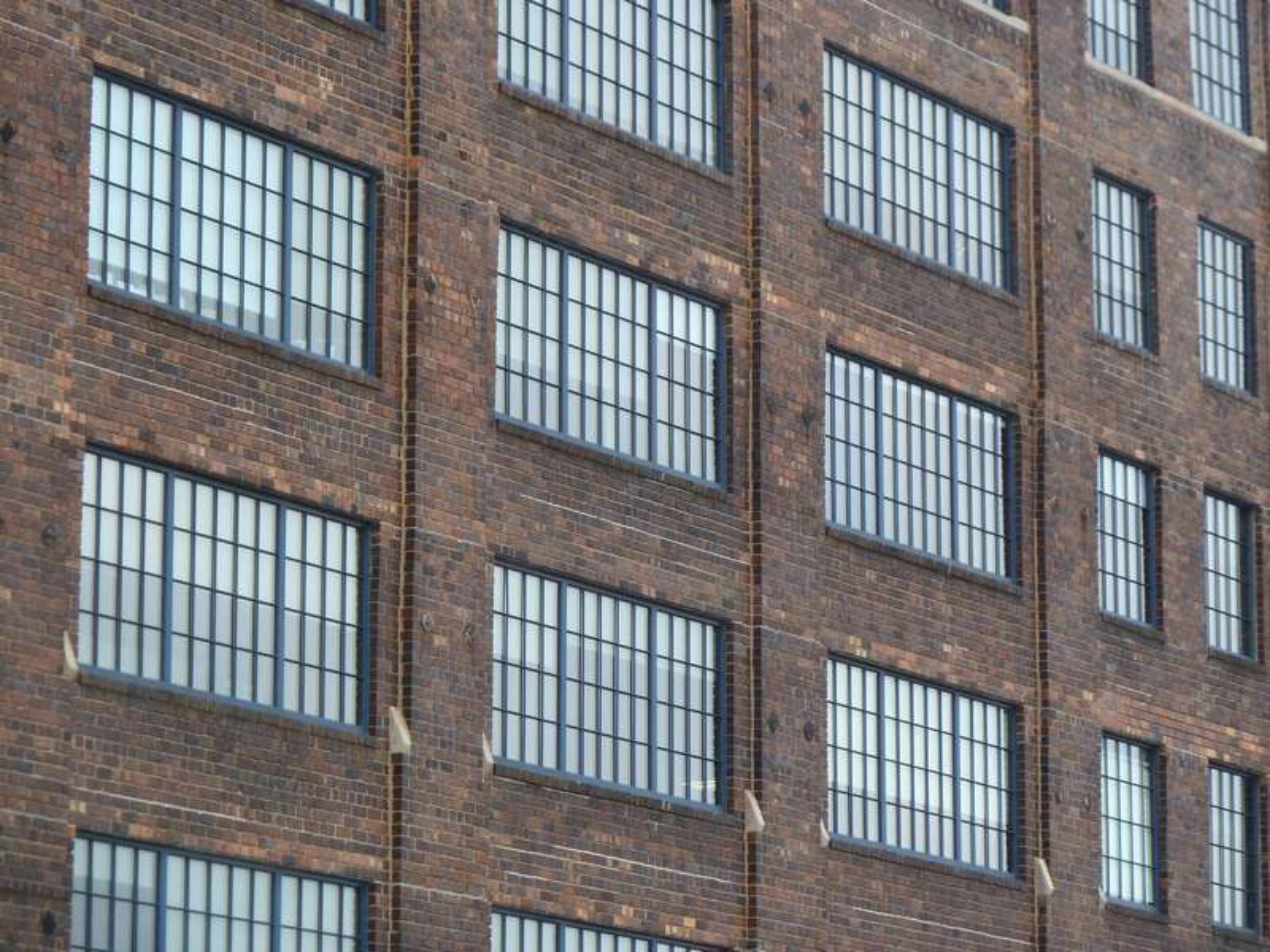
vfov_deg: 10.1
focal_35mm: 147
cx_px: 635
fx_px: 5393
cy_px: 476
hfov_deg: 13.4
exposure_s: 1/125
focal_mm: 24.1
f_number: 4.5
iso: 160
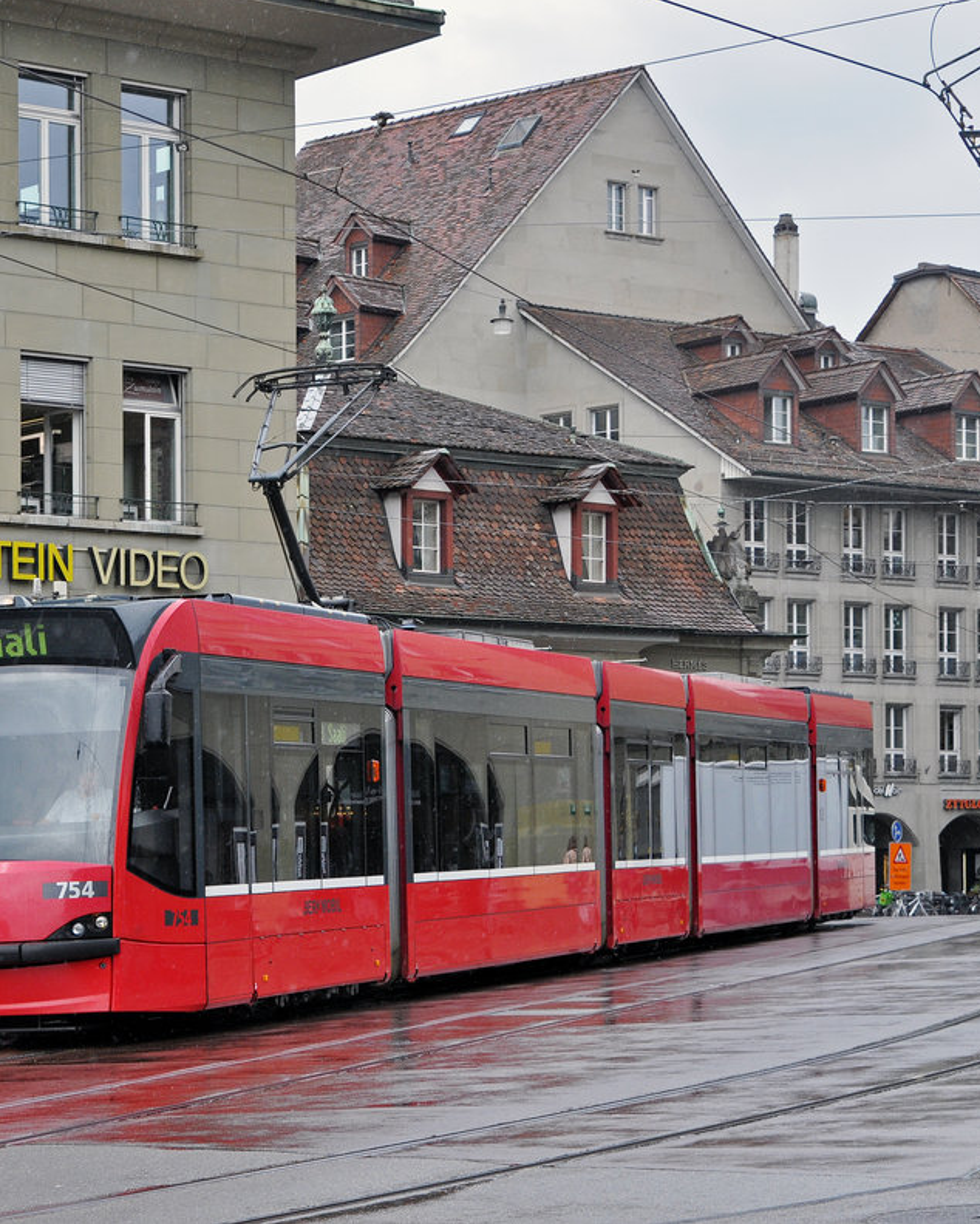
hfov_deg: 15.6
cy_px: 610
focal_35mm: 98
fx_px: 3552
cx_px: 247
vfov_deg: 19.6
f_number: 5
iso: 320
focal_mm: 46
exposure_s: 1/800
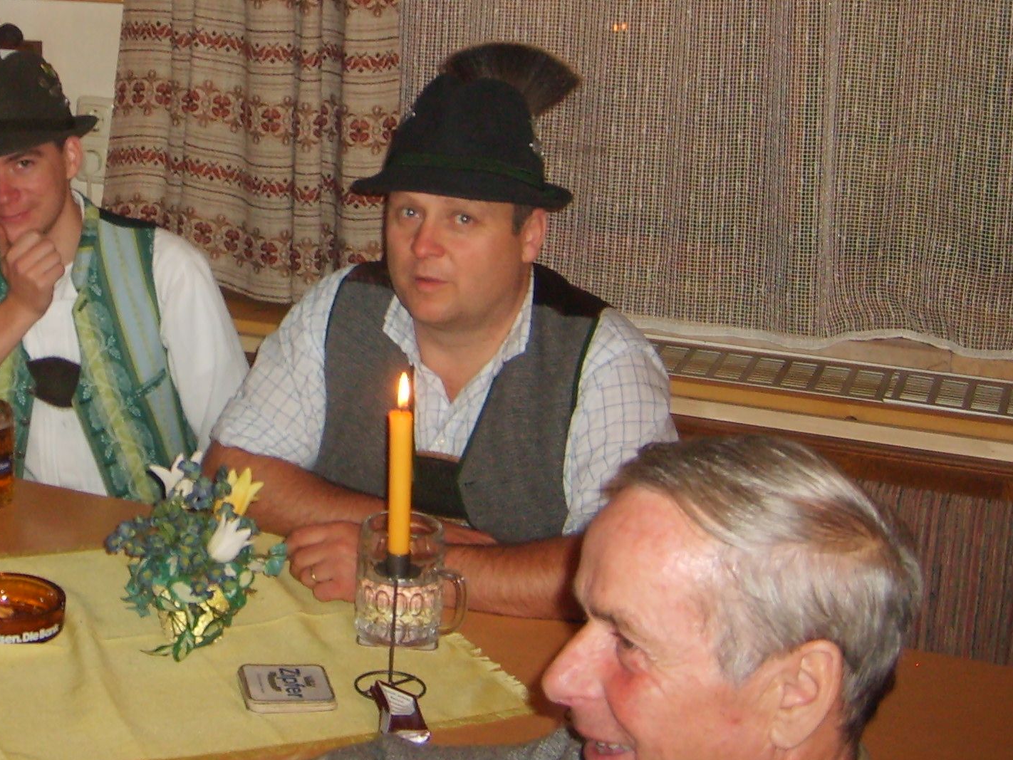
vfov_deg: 23.0
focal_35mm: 63
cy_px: 159
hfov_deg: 29.6
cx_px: 128
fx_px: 1844
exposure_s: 1/45
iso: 100
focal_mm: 5.8
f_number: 2.8
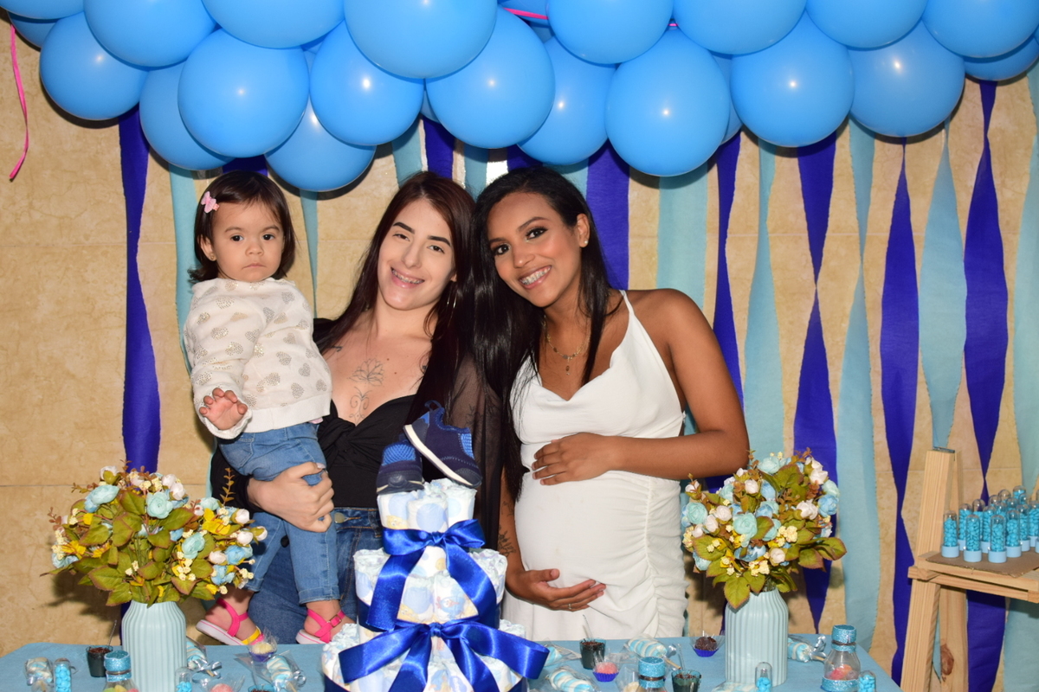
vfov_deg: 25.8
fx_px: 1515
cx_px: 520
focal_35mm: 52
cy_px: 346
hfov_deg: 37.9
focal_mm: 35
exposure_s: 1/200
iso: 400
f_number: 4
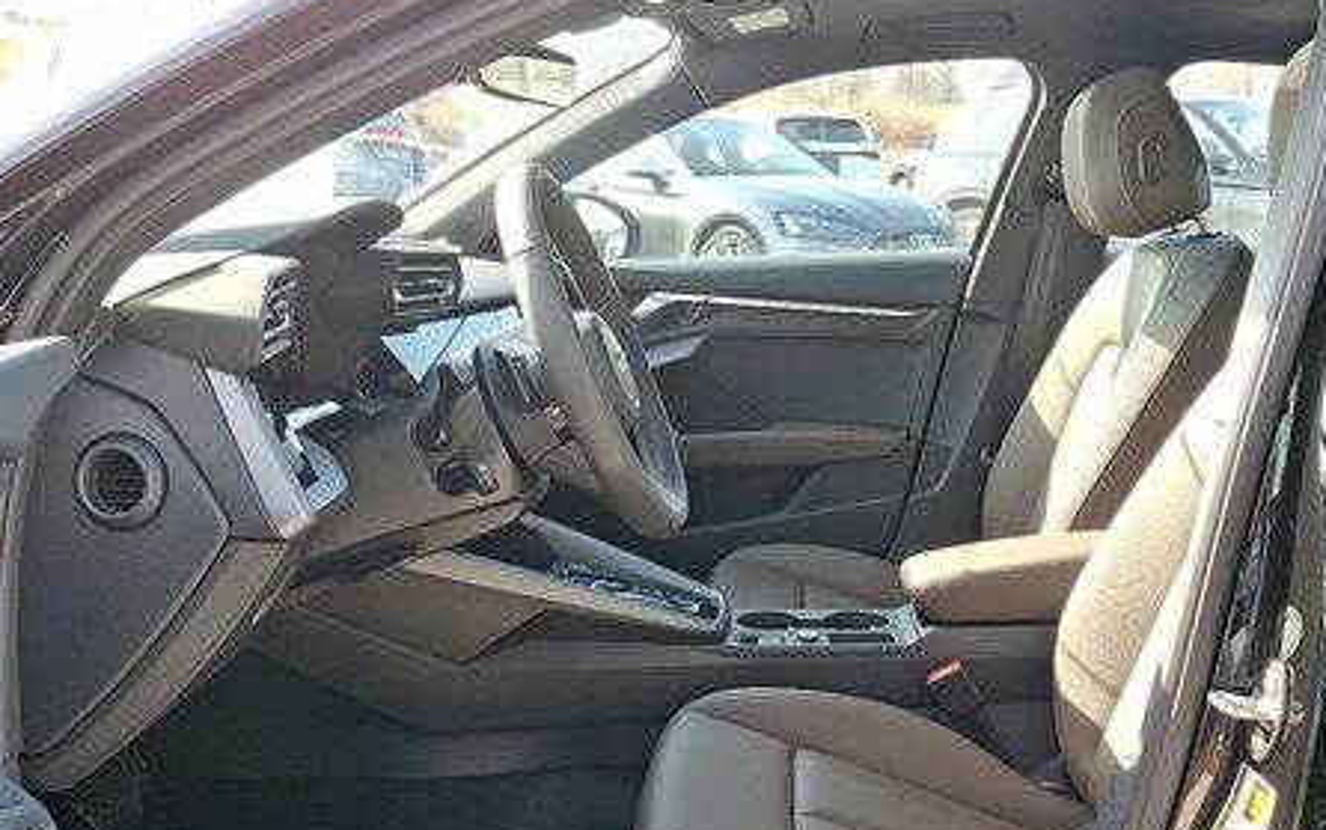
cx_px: 737
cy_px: 538
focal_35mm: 38
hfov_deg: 51.4
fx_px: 1374
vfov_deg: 33.4
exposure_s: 1/120
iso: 26
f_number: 1.8
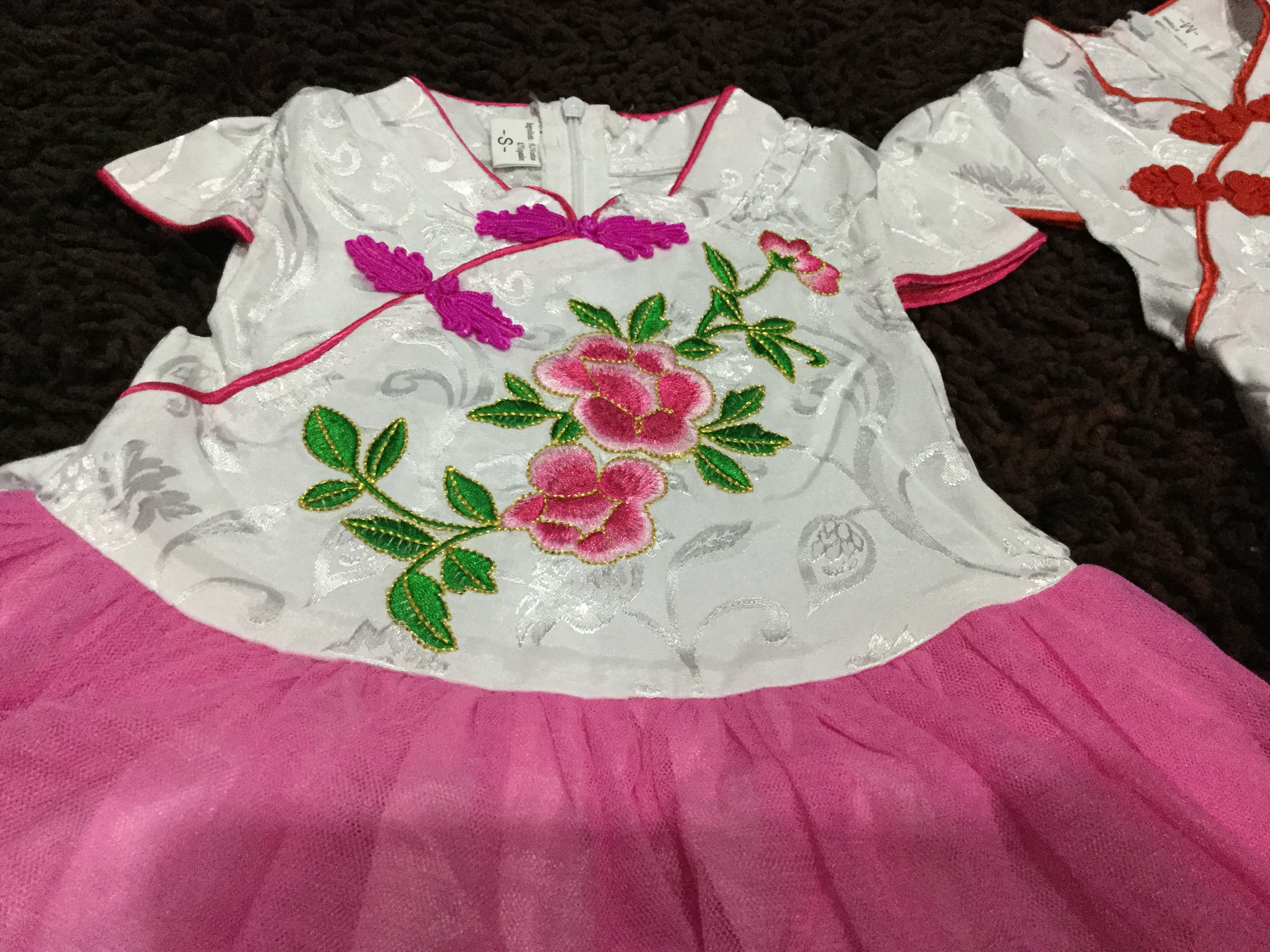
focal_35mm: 31
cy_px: 476
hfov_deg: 58.4
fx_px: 1137
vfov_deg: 45.4
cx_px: 635
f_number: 2.4
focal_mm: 3.3
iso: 250
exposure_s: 1/17
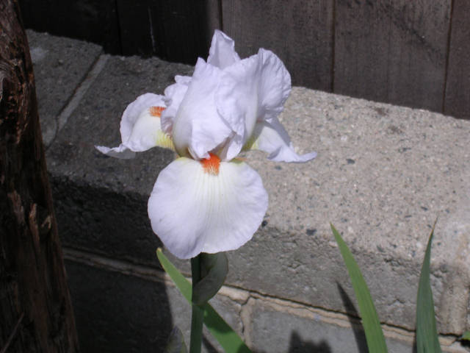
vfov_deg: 12.9
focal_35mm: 115
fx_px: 1561
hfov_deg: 17.1
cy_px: 176
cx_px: 235
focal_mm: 17.4
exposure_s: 1/613
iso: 100
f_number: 4.9
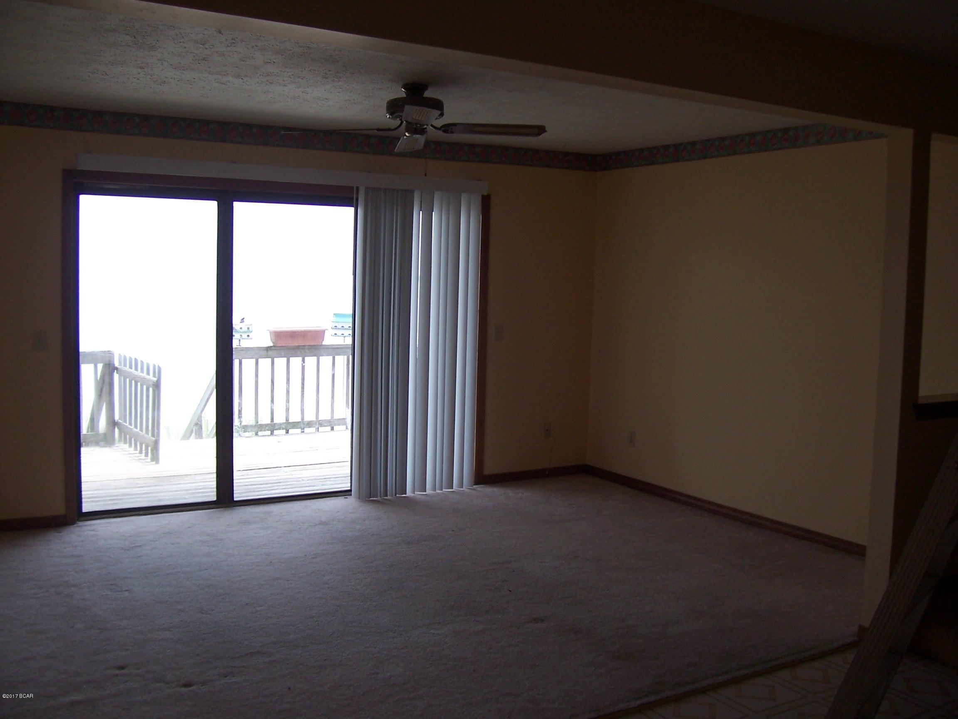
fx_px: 941
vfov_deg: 41.8
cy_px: 360
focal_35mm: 34
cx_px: 479
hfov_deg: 54.0
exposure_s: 1/350
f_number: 2.7
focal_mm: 5.6
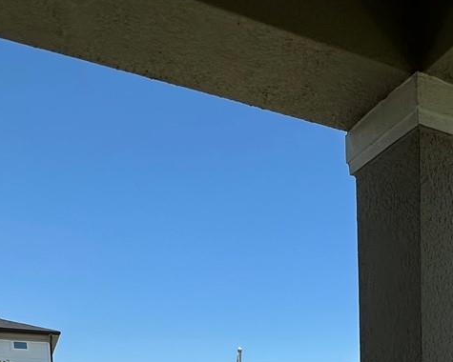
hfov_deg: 38.1
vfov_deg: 26.3
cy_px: 503
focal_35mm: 46
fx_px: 617
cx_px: 392
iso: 50
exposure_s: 1/2451
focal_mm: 2.22
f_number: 2.2
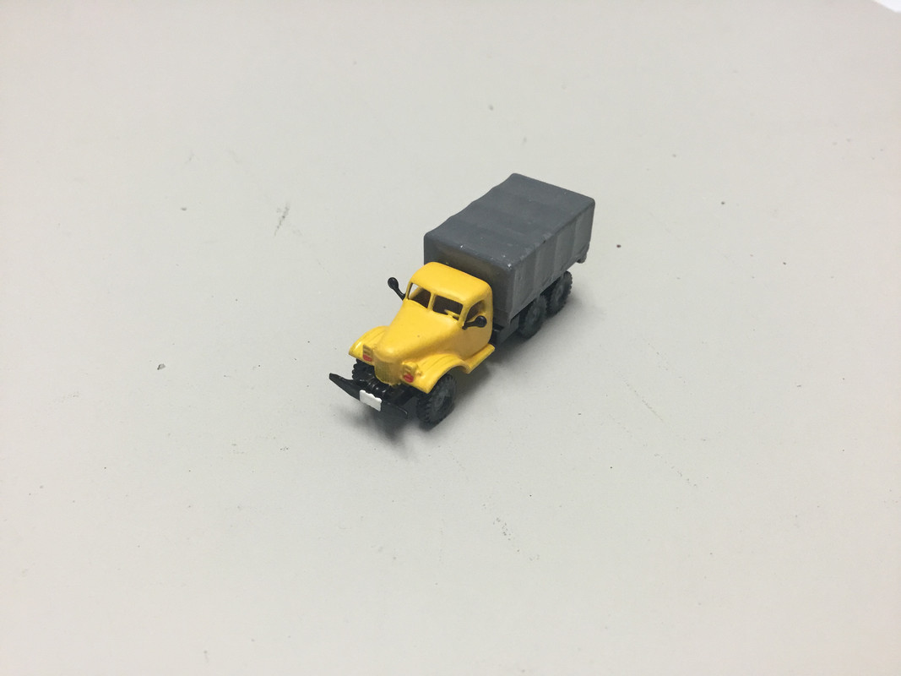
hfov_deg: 58.4
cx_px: 450
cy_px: 338
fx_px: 807
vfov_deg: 45.4
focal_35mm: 31
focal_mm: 3.3
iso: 40
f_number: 2.4
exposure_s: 1/30
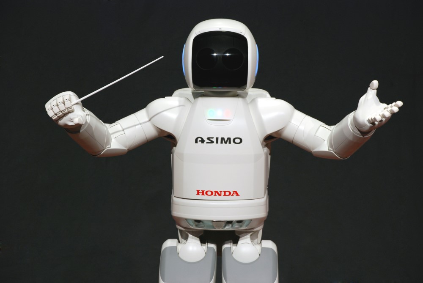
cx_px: 212
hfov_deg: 17.0
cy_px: 142
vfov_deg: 11.4
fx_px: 1411
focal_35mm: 120
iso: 400
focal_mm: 80
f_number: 5.6
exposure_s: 1/40
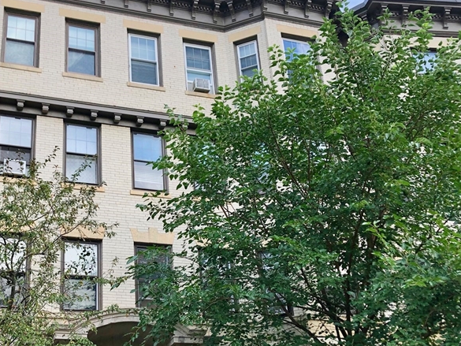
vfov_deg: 29.5
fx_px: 653
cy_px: 228
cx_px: 147
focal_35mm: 49
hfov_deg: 38.4
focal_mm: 3.99
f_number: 1.8
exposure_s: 1/121
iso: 20
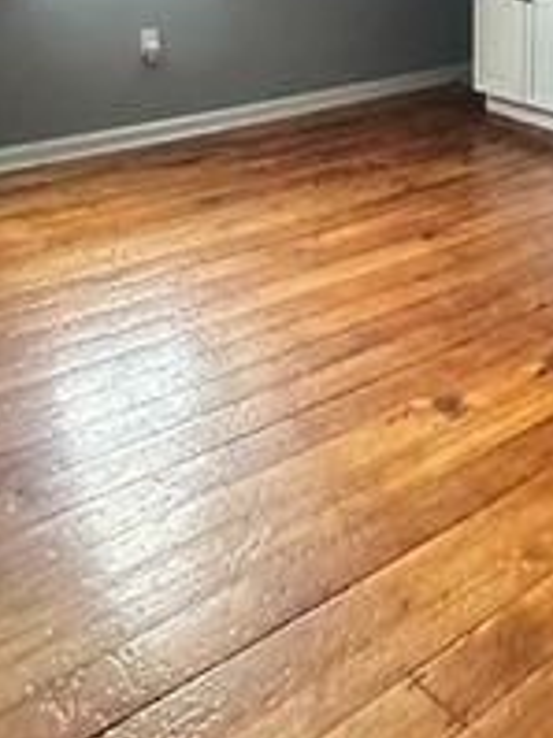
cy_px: 2
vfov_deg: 36.4
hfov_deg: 28.7
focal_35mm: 47
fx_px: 1002
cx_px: 564
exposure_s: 1/60
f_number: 2.2
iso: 500
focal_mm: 2.22
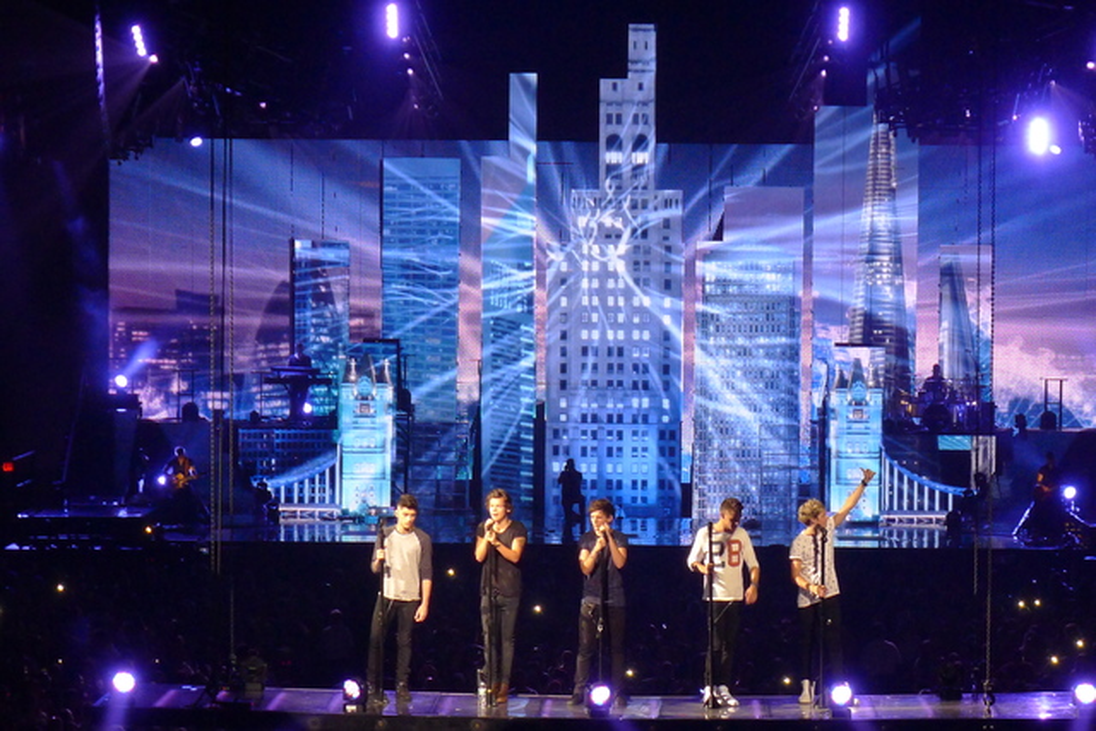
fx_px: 3654
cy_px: 366
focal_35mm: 120
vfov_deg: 11.4
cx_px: 548
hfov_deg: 17.1
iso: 400
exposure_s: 1/60
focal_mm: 19.2
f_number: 3.3
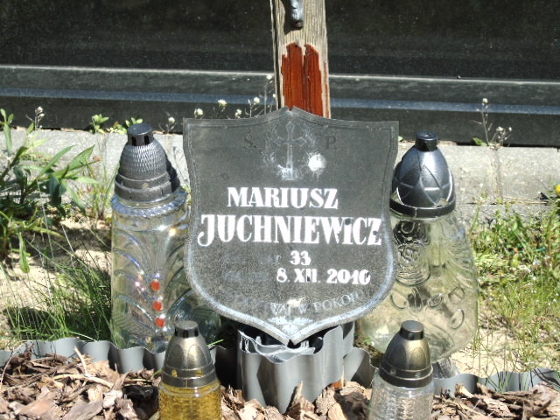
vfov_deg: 12.0
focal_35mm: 124
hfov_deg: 15.9
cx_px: 280
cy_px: 210
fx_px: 2006
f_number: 4.6
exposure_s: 1/320
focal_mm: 22
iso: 80
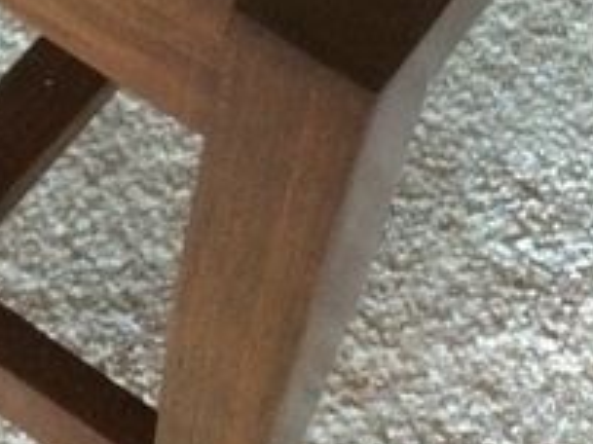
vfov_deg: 10.6
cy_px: -305
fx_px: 2277
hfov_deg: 14.8
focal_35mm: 133
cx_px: 359
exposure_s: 1/15
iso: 400
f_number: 2.2
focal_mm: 4.12
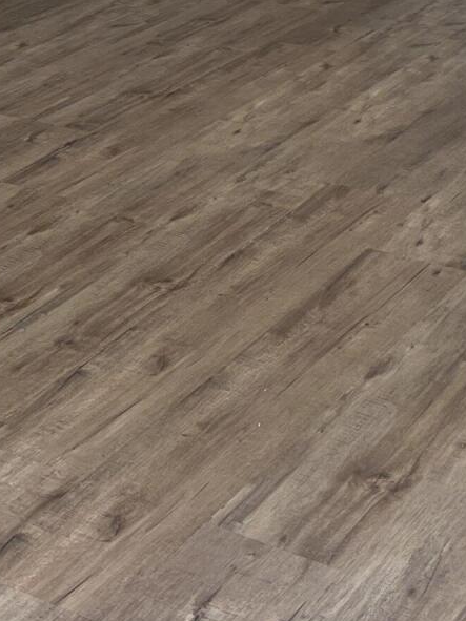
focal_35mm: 88
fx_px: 1580
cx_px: 258
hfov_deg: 16.8
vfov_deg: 20.4
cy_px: -181
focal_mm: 5.7
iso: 64
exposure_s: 1/161
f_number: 1.5
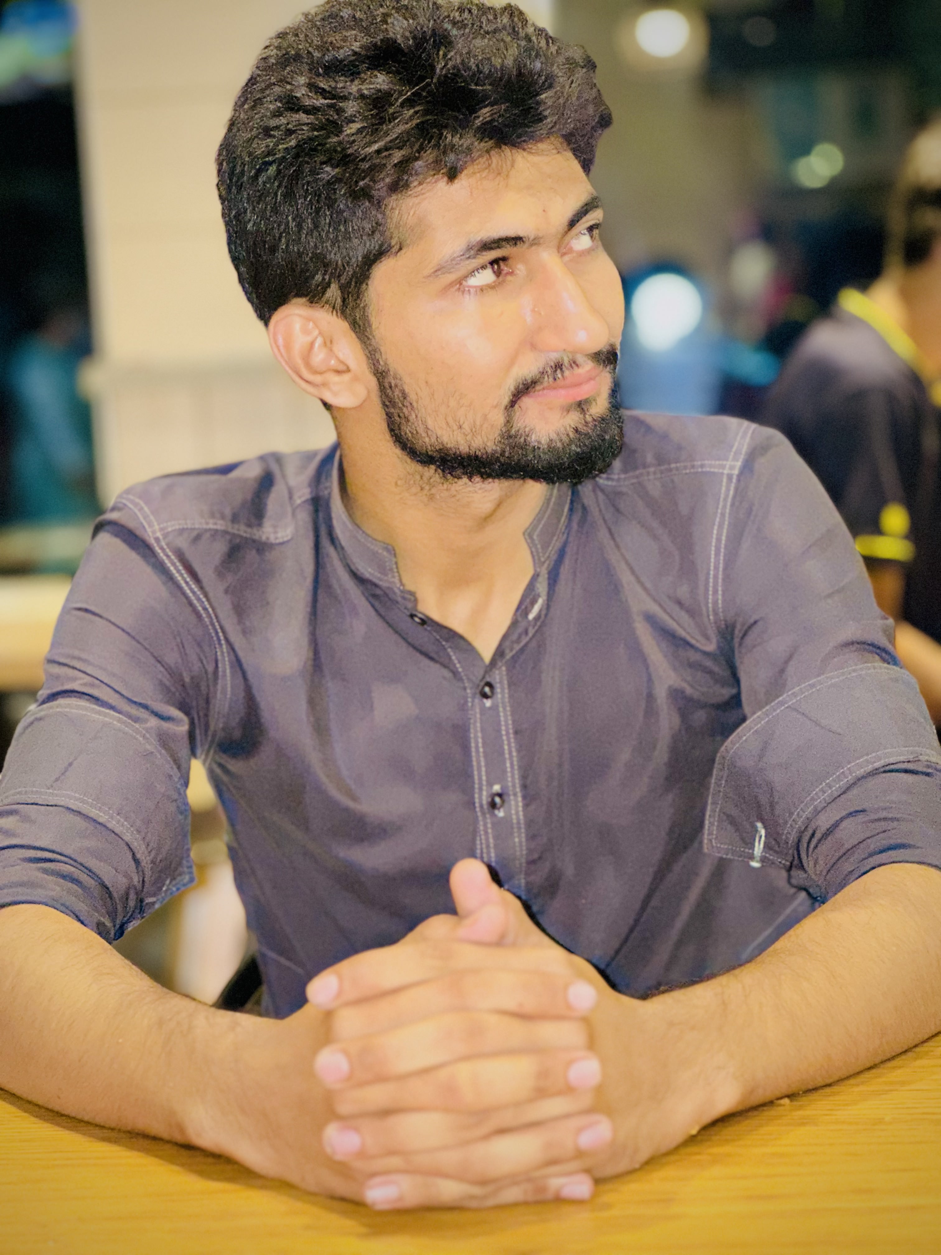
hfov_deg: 19.1
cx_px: 470
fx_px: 2791
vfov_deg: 25.3
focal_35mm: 77
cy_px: 628
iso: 400
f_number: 2.8
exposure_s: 1/34
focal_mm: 9
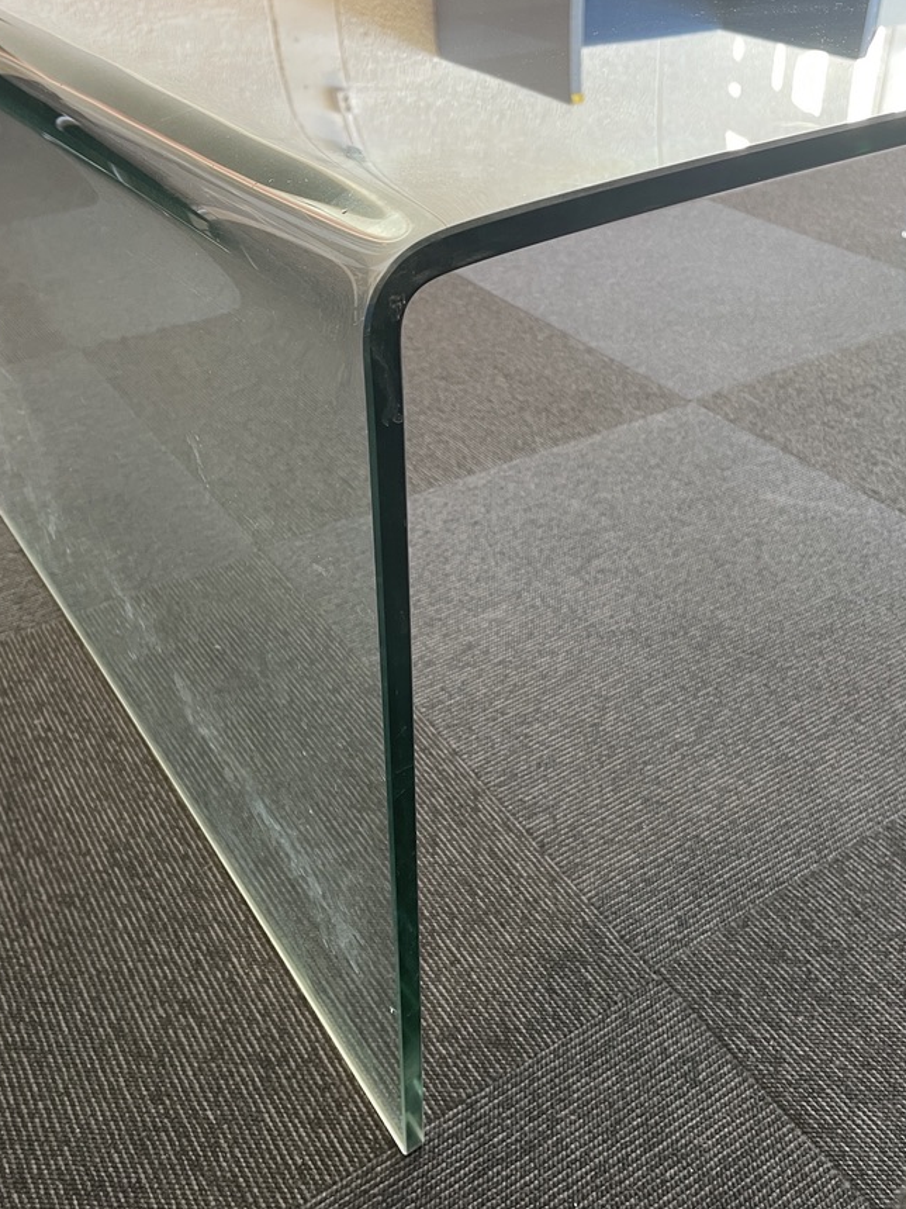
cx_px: 454
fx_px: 1082
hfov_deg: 45.4
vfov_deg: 58.3
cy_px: 566
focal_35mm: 31
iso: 160
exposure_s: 1/50
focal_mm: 4.2
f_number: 1.6
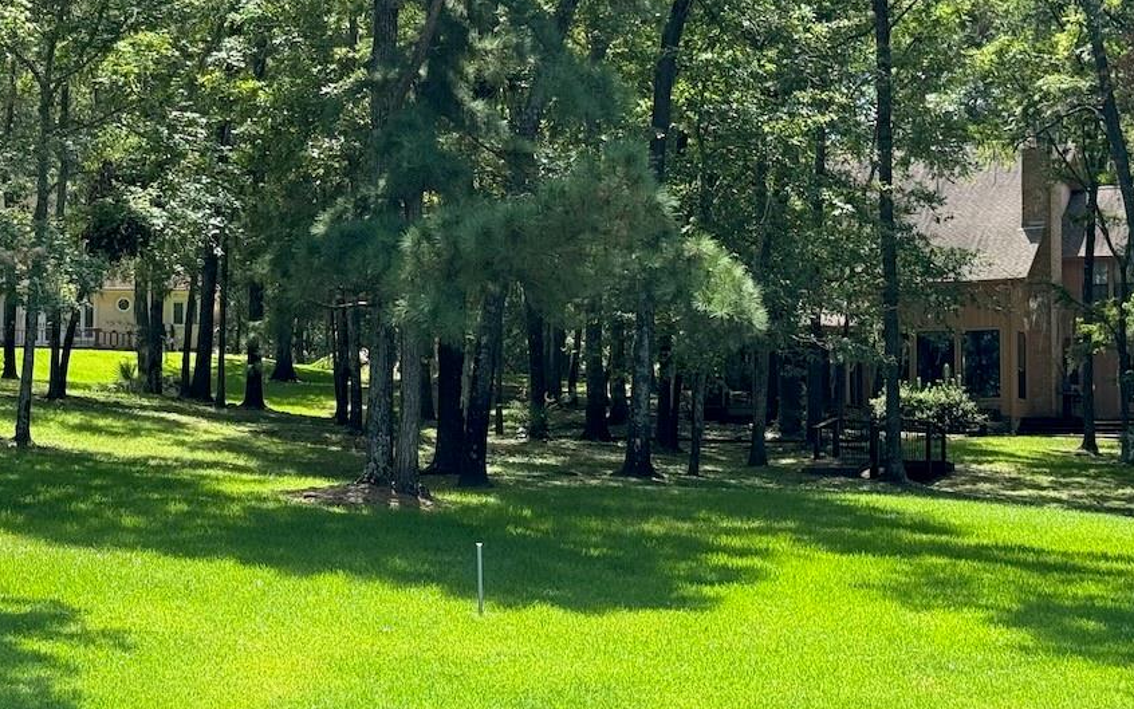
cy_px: 334
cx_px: 420
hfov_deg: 26.7
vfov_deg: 16.9
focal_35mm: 77
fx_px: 2380
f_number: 1.78
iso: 64
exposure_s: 1/995
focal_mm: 6.76
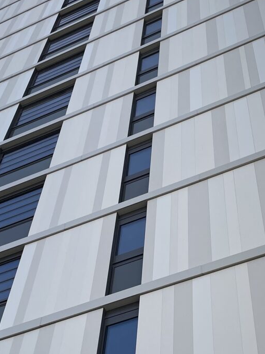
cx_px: 143
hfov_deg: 22.2
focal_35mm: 66
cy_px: 261
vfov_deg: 29.0
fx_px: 674
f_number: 1.6
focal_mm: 4.2
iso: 32
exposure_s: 1/2817
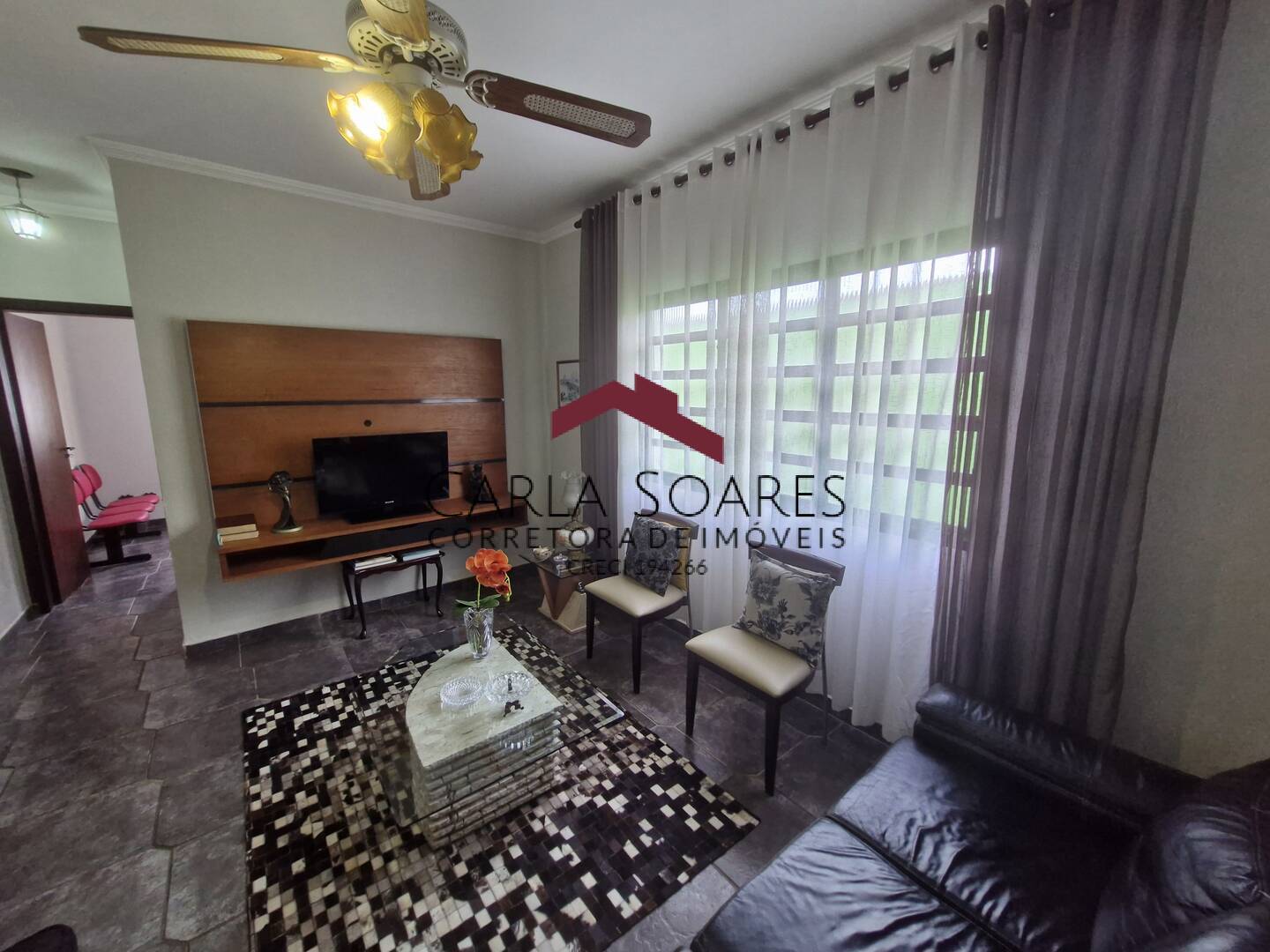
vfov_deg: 89.9
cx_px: 635
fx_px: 477
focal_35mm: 13
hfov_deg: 106.2
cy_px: 476
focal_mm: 1.74
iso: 160
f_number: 2.2
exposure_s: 1/53
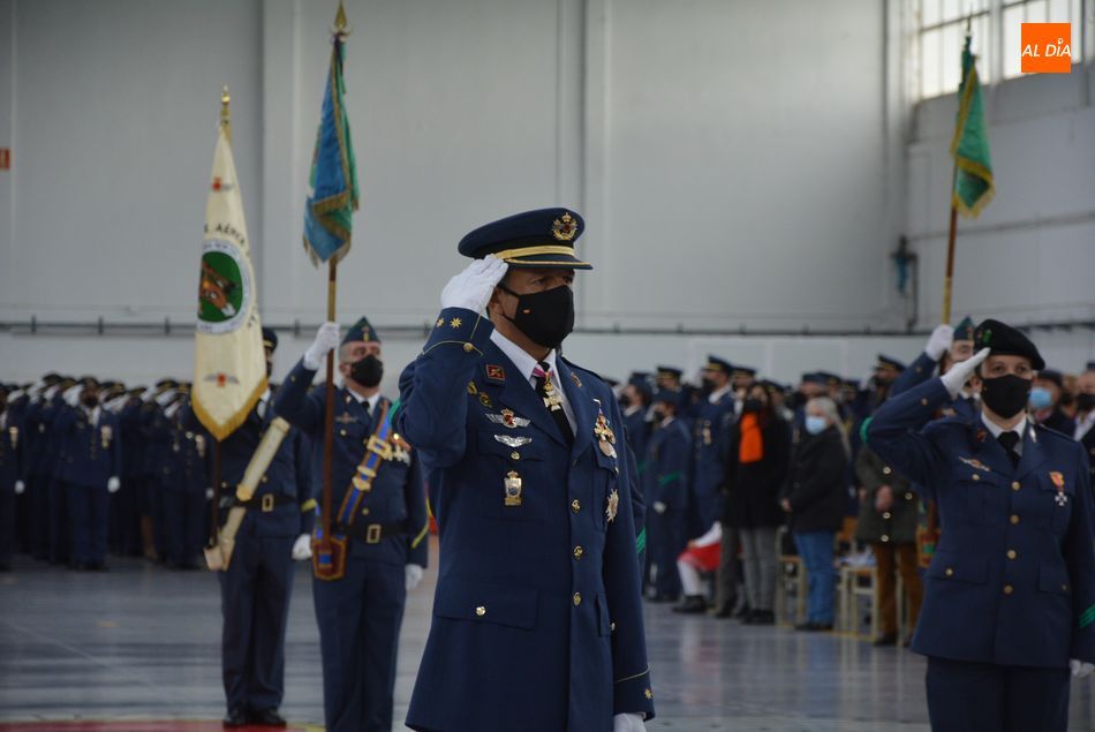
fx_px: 4794
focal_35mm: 158
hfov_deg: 13.0
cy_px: 366
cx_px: 548
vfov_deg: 8.7
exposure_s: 1/125
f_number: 5.6
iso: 900
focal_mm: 105
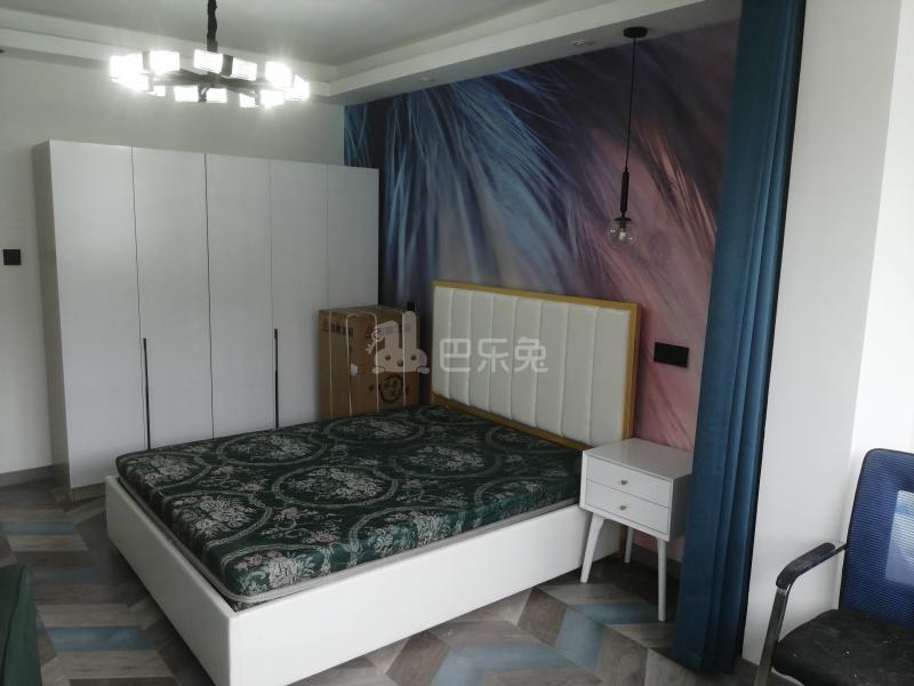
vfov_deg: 51.4
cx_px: 457
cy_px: 343
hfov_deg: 65.3
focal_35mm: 27
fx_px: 713
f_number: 1.8
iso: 80
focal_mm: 3.96
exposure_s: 1/100
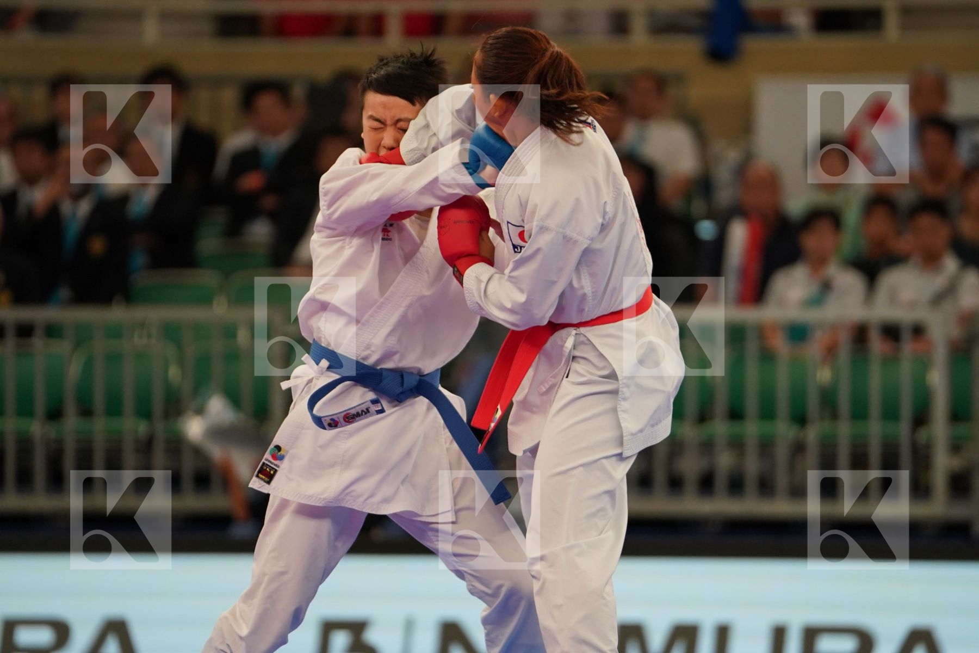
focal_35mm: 300
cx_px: 490
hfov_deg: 6.9
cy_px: 326
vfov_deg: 4.6
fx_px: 8158
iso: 1600
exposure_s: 1/1000
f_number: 2.8
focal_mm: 200
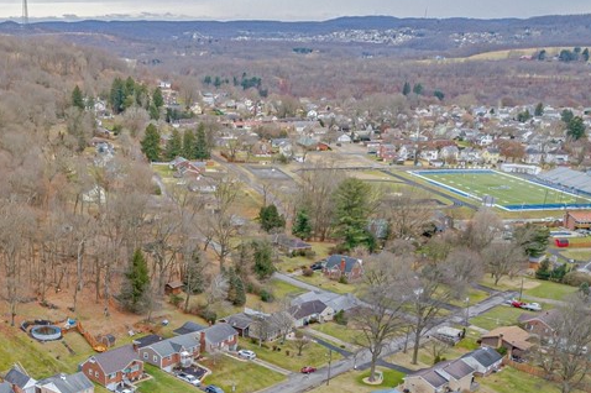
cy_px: 384
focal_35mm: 50
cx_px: 73
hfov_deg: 37.4
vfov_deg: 25.7
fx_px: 820
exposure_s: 1/120
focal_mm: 8.38
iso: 140
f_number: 2.8
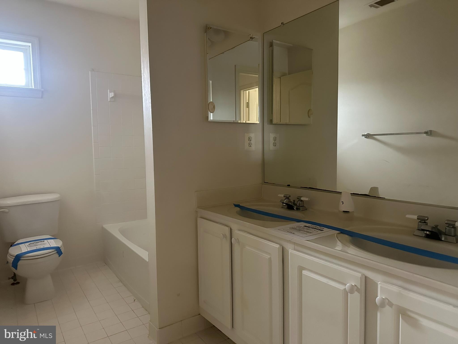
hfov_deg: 71.6
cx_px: 229
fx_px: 318
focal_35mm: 24
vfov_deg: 56.8
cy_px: 172
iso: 800
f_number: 1.78
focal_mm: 6.86
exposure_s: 1/60
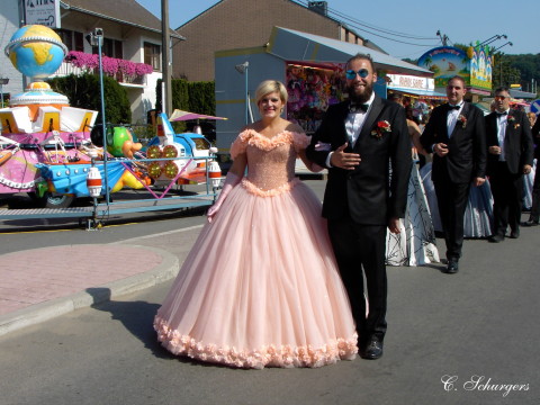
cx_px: 270
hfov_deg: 41.2
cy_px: 202
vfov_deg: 31.5
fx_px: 718
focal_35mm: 46
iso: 70
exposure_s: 1/330
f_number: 5.6
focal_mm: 7.1
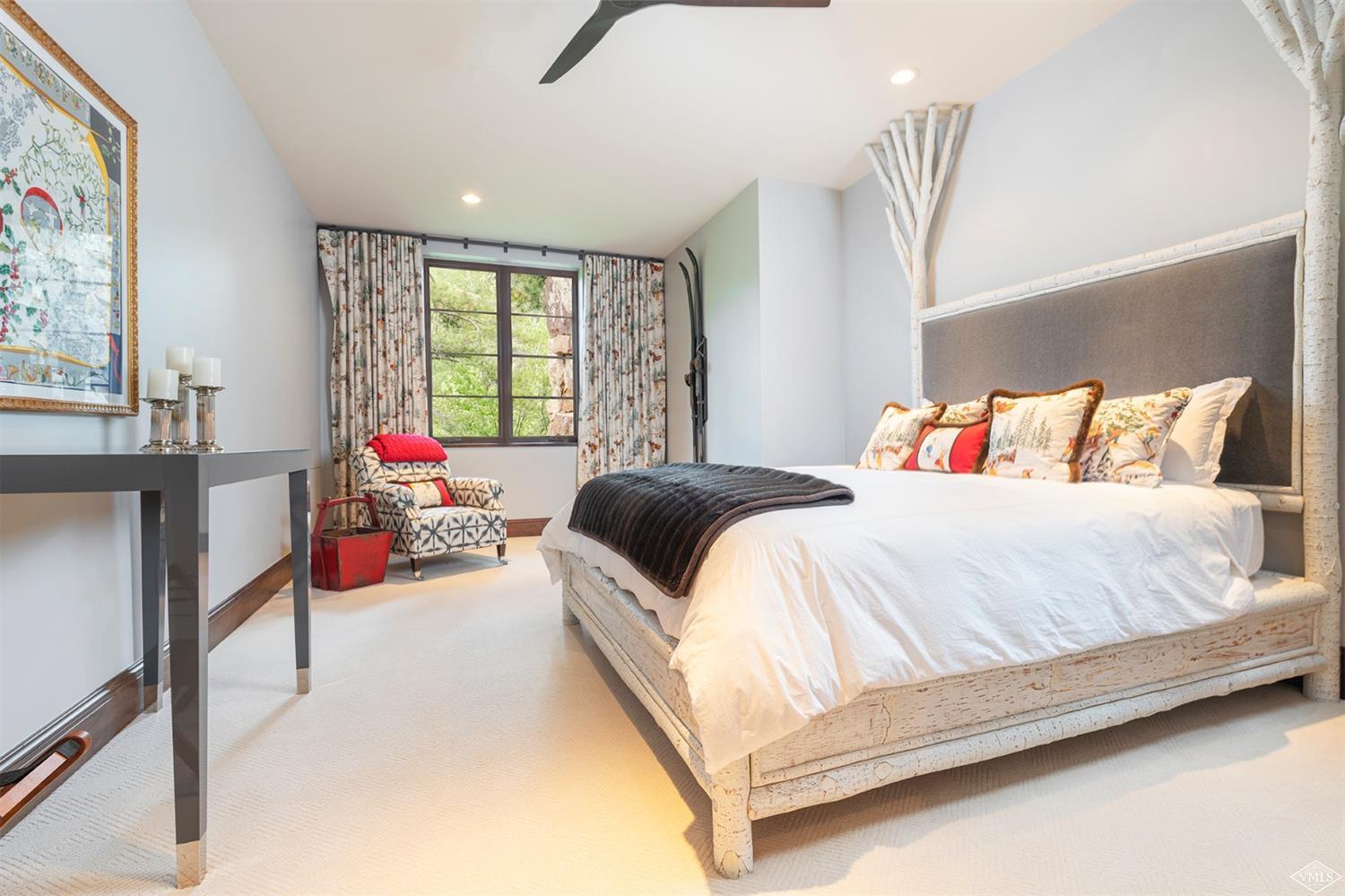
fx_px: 635
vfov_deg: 70.4
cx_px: 672
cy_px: 448
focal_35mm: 17
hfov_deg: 93.3
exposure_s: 1.3
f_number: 11
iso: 200
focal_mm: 17
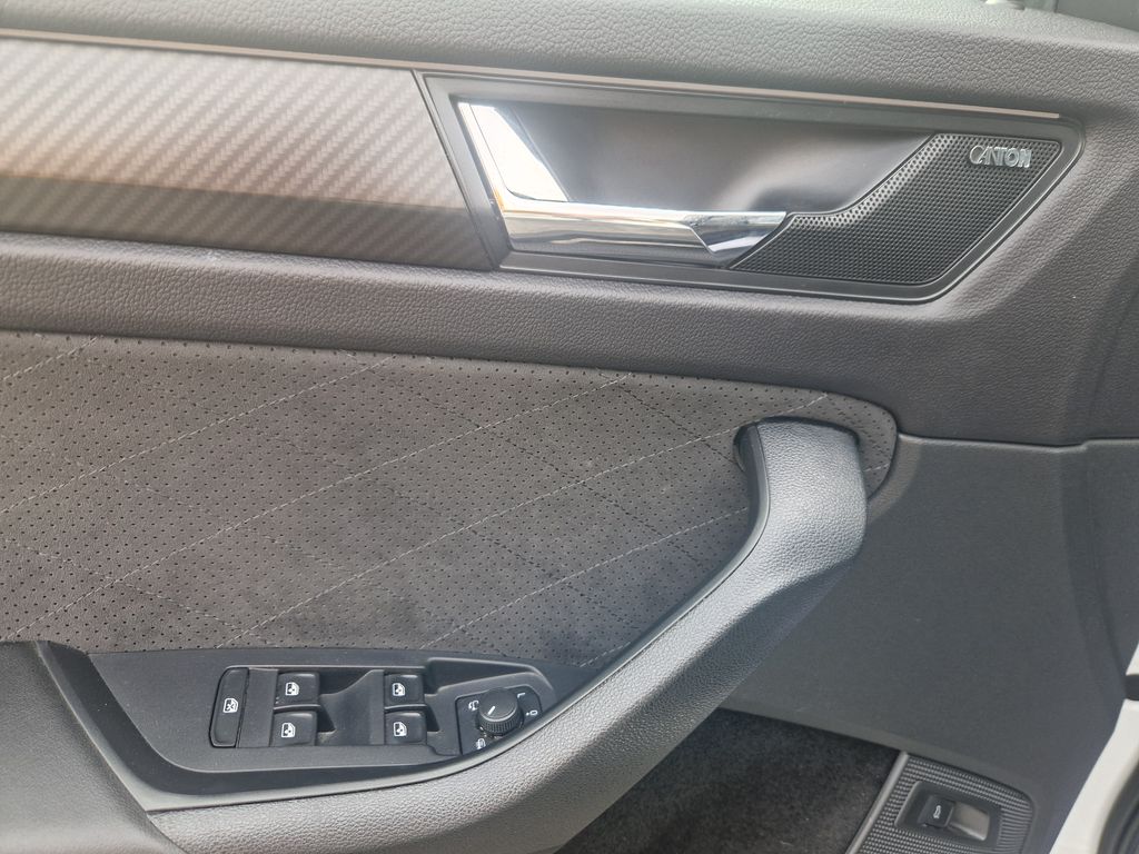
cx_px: 570
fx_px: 757
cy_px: 427
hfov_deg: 73.9
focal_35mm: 23
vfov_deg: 58.9
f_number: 1.8
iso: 80
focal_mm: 5.4
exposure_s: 1/180
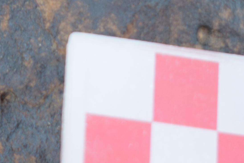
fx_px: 2013
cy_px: -230
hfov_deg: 6.9
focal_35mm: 297
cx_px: -35
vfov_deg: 4.5
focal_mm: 36
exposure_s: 1/125
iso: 200
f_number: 4.8
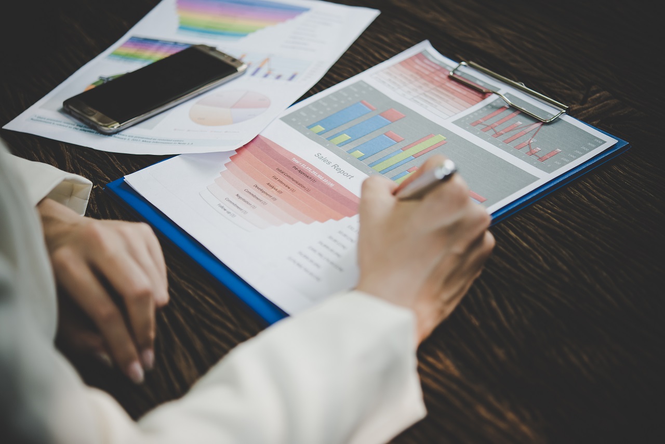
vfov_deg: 22.6
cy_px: 222
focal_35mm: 60
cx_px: 332
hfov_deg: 33.4
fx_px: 1109
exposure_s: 1/320
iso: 400
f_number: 2.8
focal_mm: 60
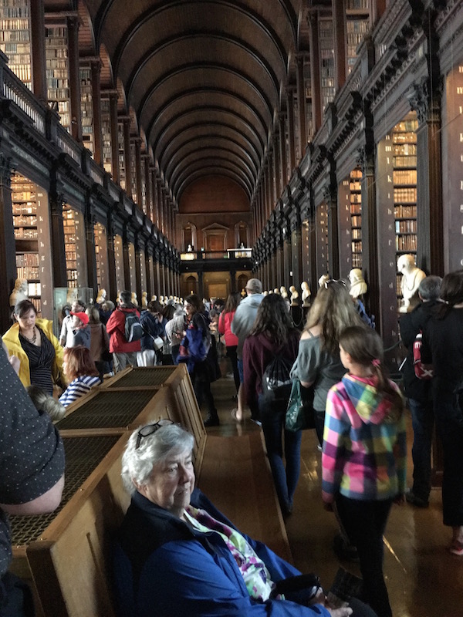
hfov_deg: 48.2
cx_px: 232
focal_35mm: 29
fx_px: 517
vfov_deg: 61.7
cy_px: 308
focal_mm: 4.15
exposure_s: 1/17
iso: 500
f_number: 2.2
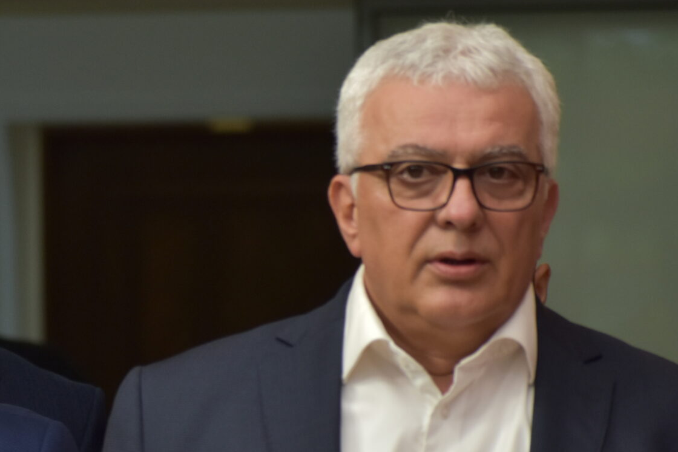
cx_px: 28
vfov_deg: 2.4
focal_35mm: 583
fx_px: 10980
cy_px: 330
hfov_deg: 3.5
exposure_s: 1/250
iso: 450
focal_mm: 170
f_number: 5
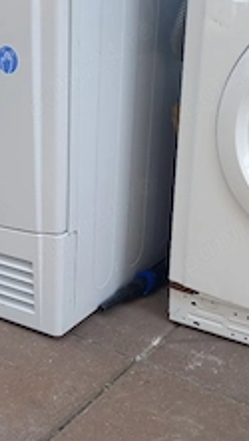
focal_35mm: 49
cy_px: 248
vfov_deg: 42.0
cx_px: 129
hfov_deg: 24.4
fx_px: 575
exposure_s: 1/101
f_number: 2
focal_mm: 4.6
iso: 40
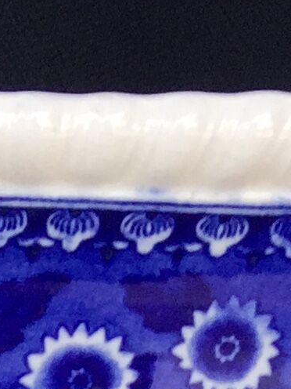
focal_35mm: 191
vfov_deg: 8.9
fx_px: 2141
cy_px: 1072
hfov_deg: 6.9
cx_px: -641
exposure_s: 1/100
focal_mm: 4.15
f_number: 2.2
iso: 32
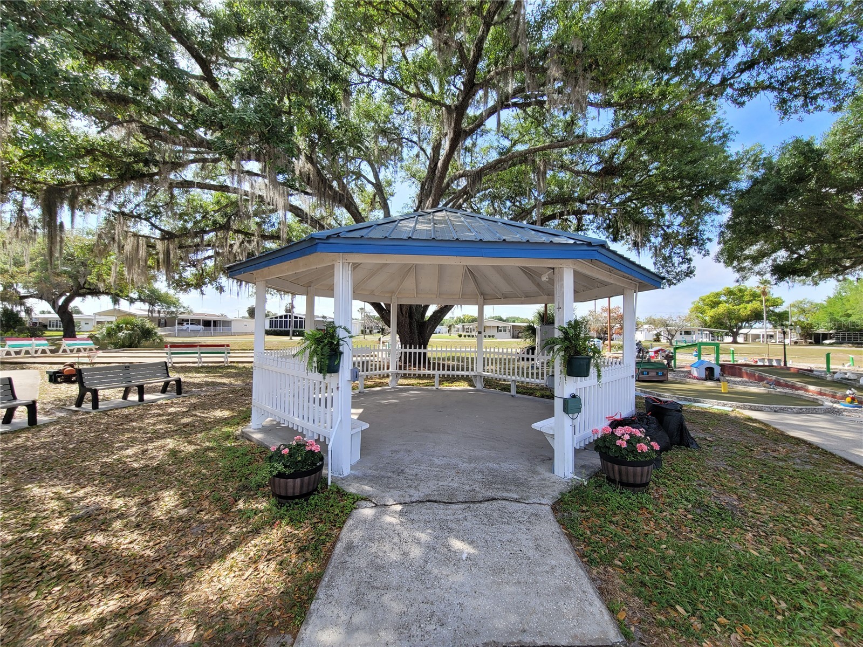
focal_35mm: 13
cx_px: 432
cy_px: 324
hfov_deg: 106.2
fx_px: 324
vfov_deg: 89.9
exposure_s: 1/664
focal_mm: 2.2
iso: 50
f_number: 2.2
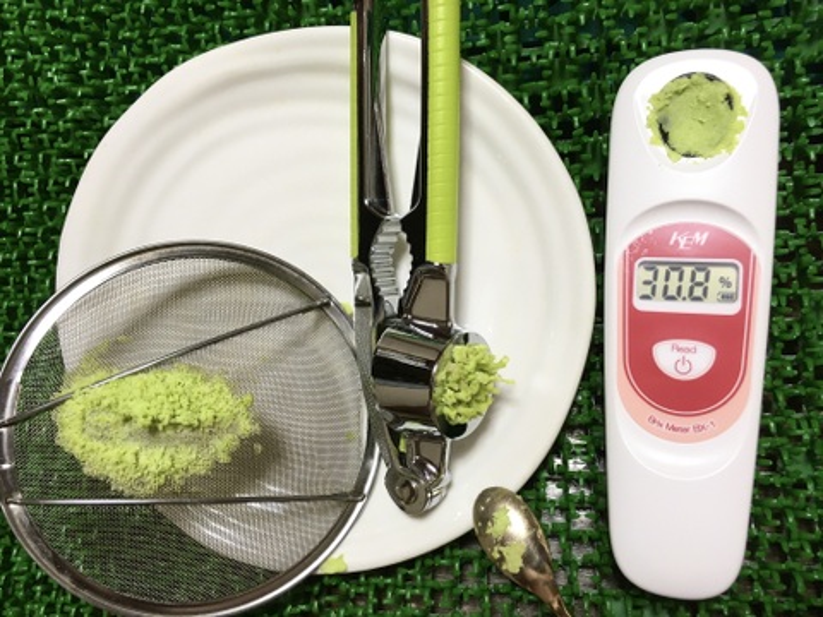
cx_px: 412
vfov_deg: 48.2
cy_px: 308
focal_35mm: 29
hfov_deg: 61.7
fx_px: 689
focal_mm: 4.15
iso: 100
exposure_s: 1/30
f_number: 2.2
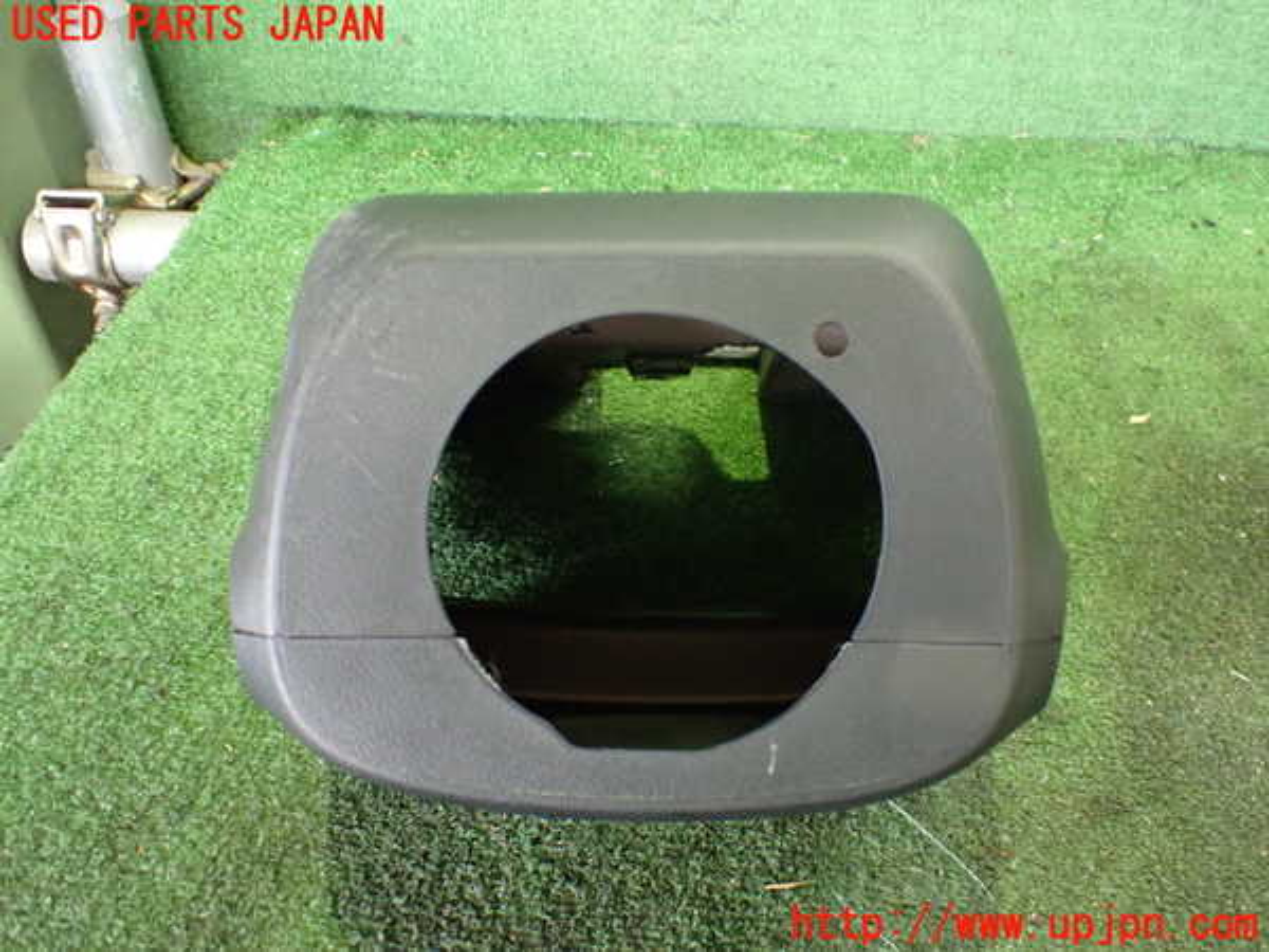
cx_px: 634
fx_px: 1100
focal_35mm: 30
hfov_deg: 60.0
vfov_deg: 46.8
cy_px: 476
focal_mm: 5.4
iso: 1000
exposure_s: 1/30
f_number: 2.3
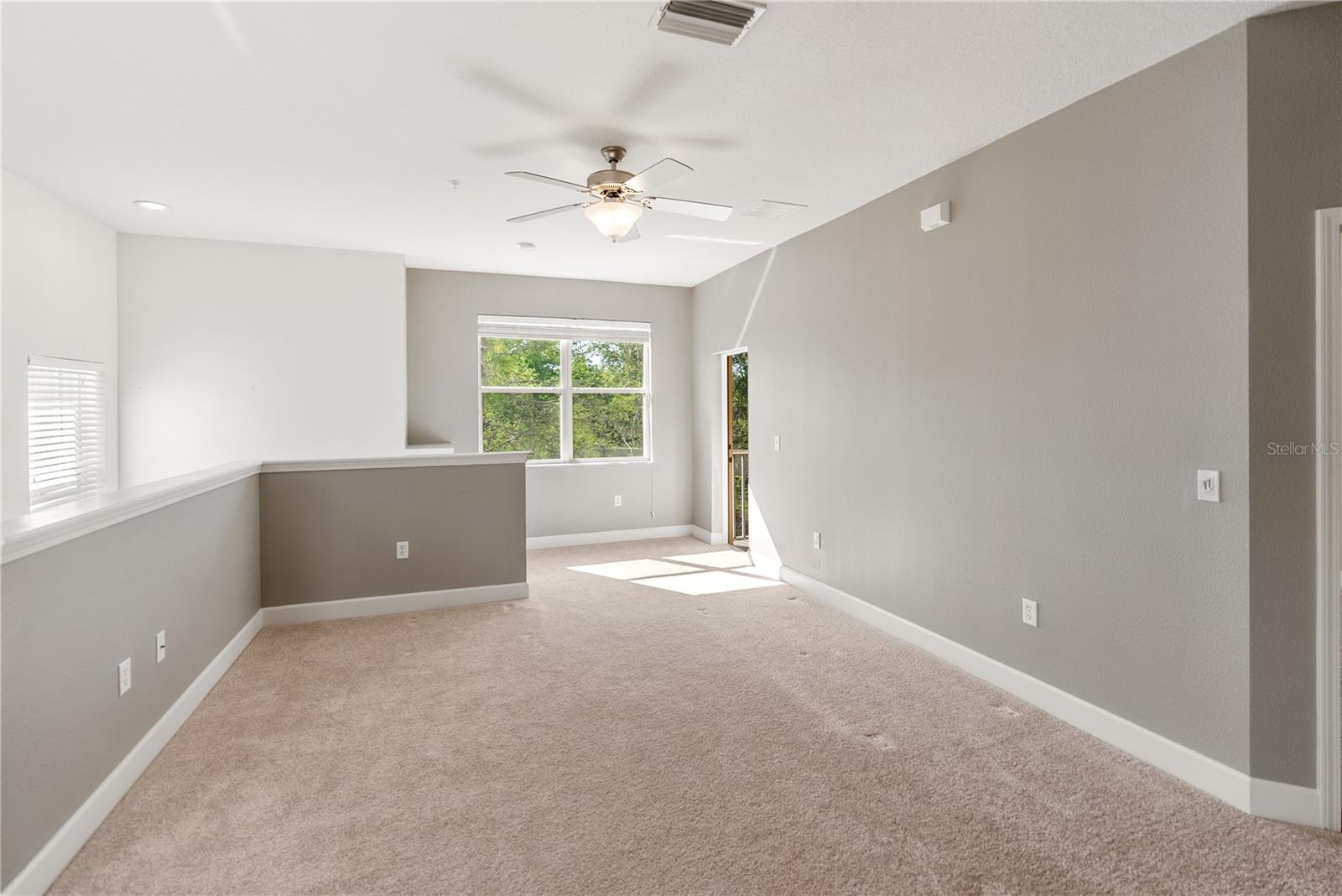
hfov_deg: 96.7
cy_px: 448
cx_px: 671
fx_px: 597
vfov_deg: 73.8
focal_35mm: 16
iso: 160
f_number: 2.8
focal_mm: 16
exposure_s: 1/250
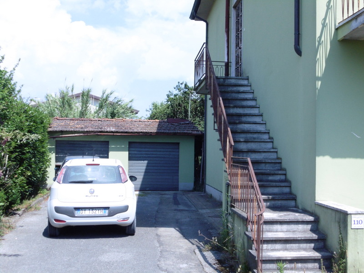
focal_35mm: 44
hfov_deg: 42.9
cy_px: 136
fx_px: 463
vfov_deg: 32.9
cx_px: 182
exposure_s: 1/1000
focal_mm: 8
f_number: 3.7
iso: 100
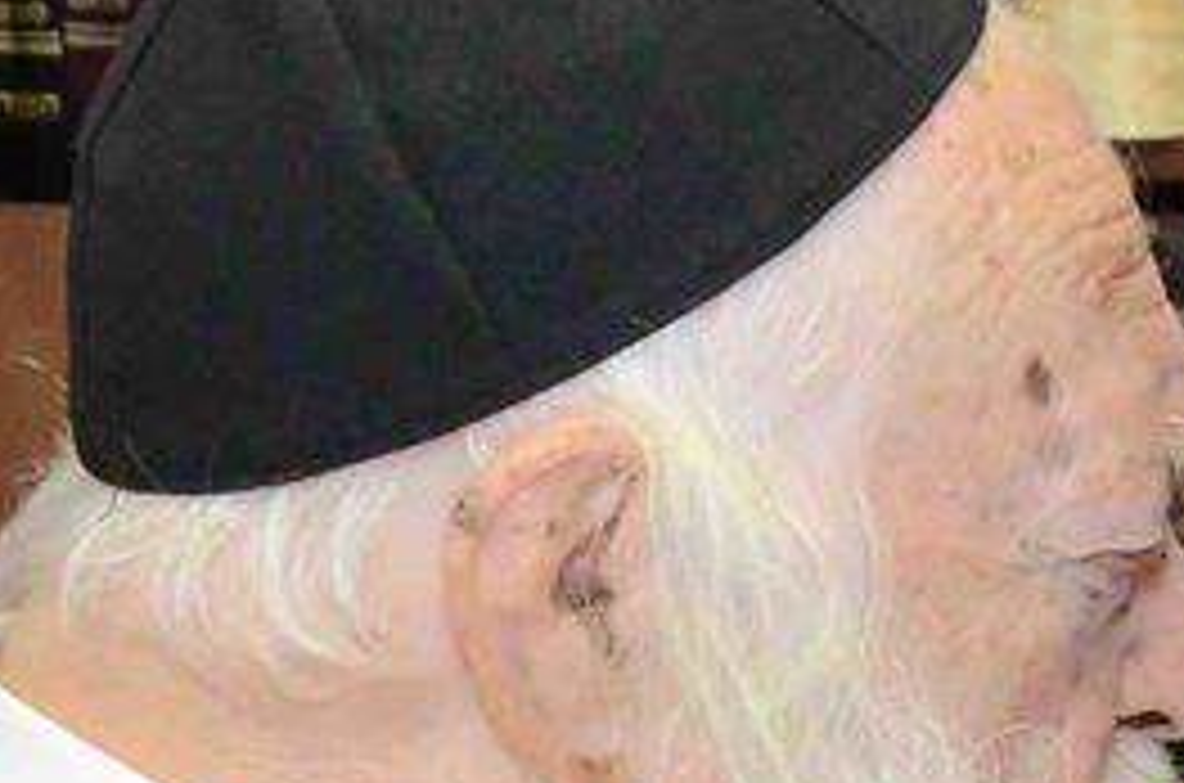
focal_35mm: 168
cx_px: 1742
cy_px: 1060
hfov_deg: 11.8
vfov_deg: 8.0
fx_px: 5501
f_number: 5.6
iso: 1000
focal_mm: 21
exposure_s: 1/80
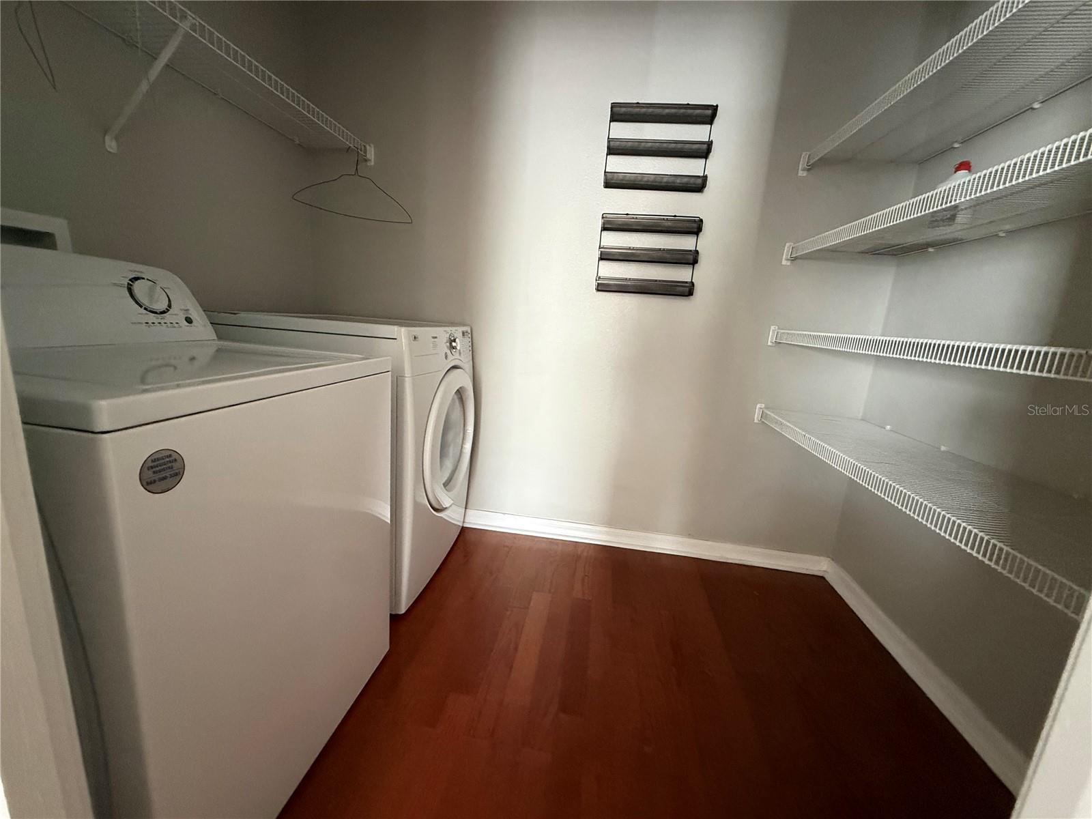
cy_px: 410
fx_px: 442
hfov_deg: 102.1
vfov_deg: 85.7
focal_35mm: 14
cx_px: 546
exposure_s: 1/60
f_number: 2.2
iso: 640
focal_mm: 2.22
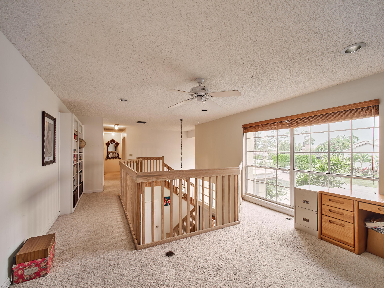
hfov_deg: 102.0
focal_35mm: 14
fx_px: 155
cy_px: 144
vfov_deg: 85.7
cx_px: 192
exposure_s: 1/3.23
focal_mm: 7
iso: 100
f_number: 5.6
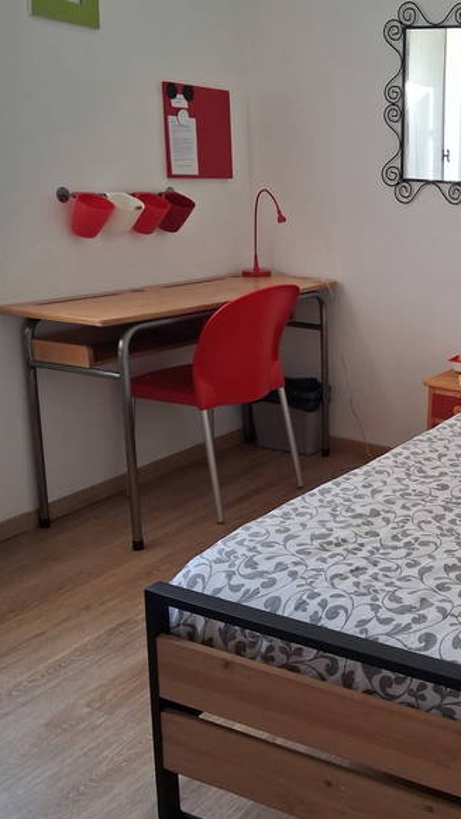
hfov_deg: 27.8
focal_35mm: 40
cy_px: 406
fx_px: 869
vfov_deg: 50.5
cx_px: 469
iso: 320
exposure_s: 1/120
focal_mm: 4
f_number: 1.8
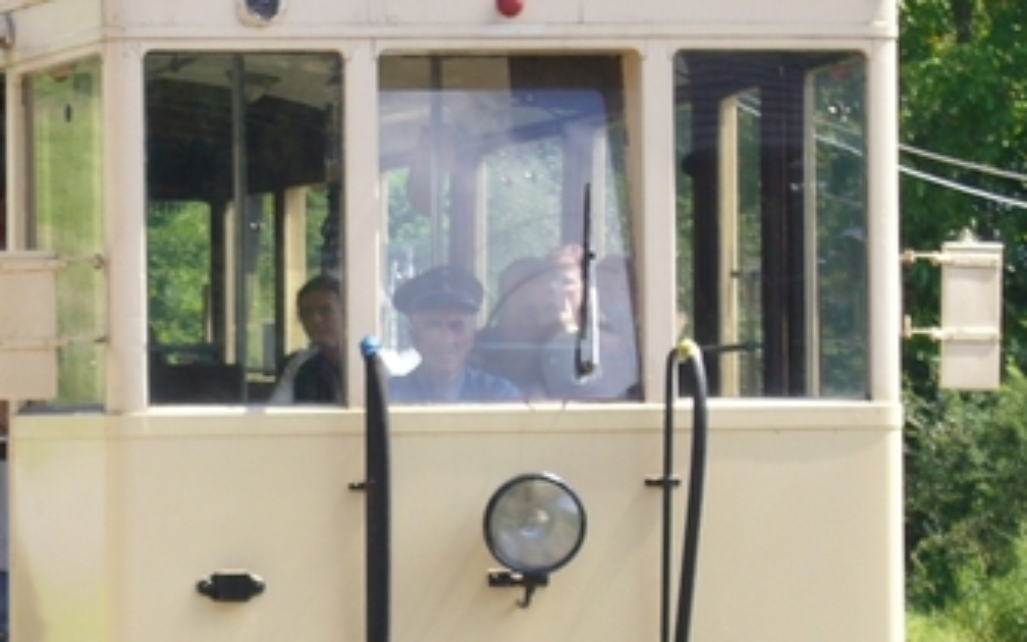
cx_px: 156
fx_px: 5458
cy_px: 462
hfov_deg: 10.7
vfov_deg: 6.7
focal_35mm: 195
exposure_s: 1/160
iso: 80
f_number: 4.9
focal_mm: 17
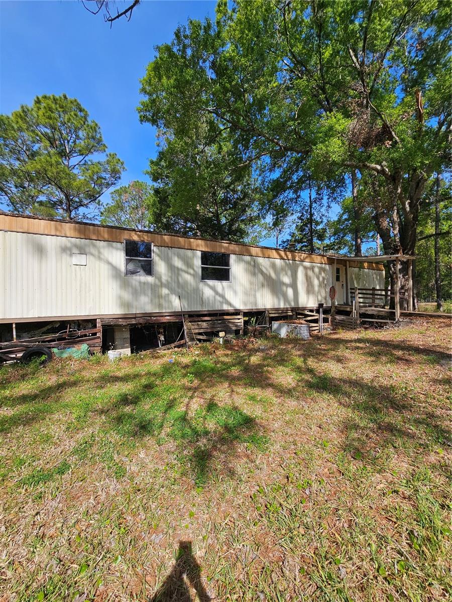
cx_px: 226
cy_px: 301
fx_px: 226
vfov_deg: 106.2
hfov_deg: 89.9
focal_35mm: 13
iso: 50
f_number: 2.2
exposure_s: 1/1751
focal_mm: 2.2
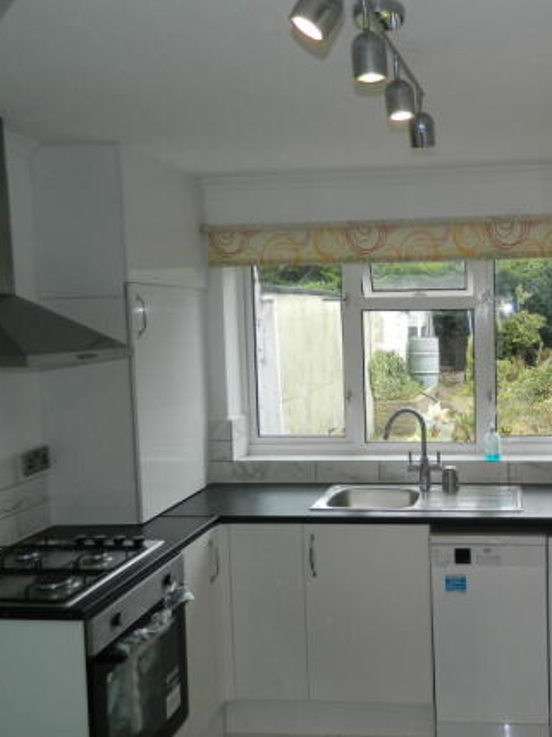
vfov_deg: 54.0
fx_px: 724
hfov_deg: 40.2
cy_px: 374
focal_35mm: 34
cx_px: 434
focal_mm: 4.5
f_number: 3.1
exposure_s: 1/100
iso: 80
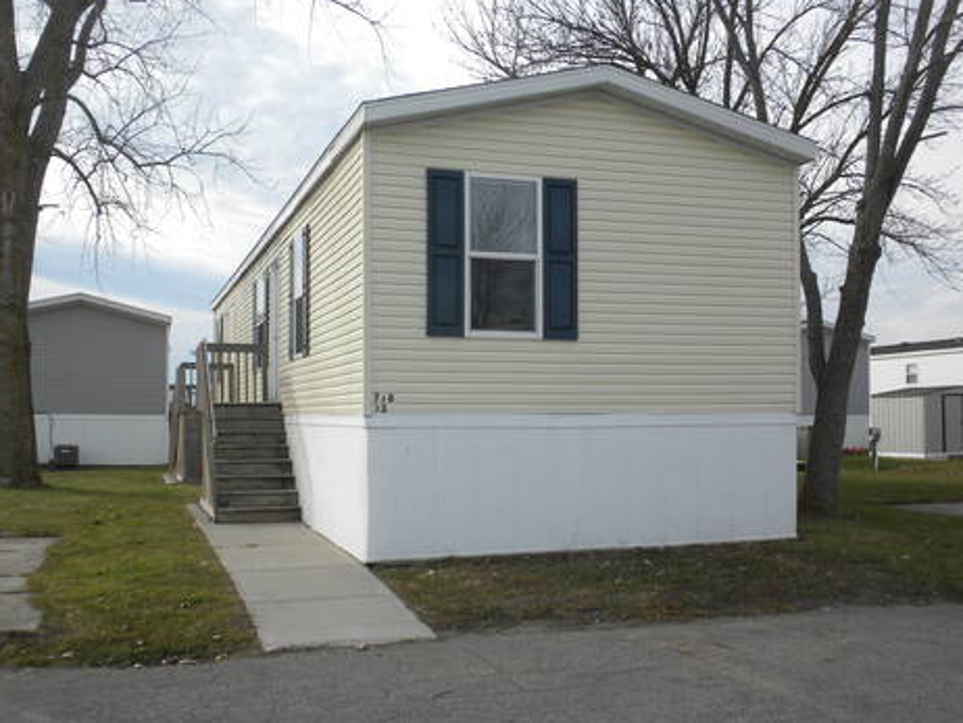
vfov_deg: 35.1
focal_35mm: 41
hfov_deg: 45.7
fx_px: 1141
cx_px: 513
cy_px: 392
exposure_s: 1/71.7
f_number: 10
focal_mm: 6.6
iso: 64
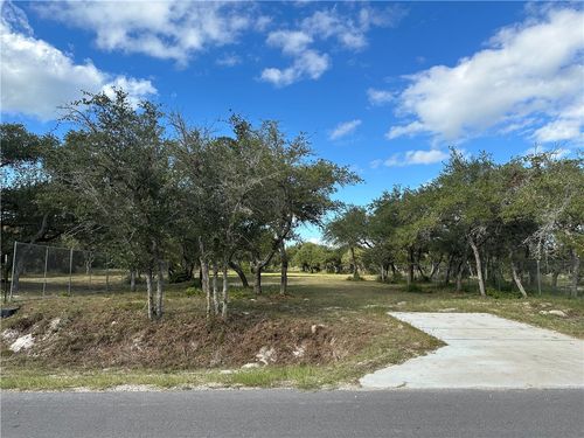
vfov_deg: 56.8
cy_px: 219
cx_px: 292
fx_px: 405
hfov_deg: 71.6
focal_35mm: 24
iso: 80
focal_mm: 6.86
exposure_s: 1/2967
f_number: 1.78
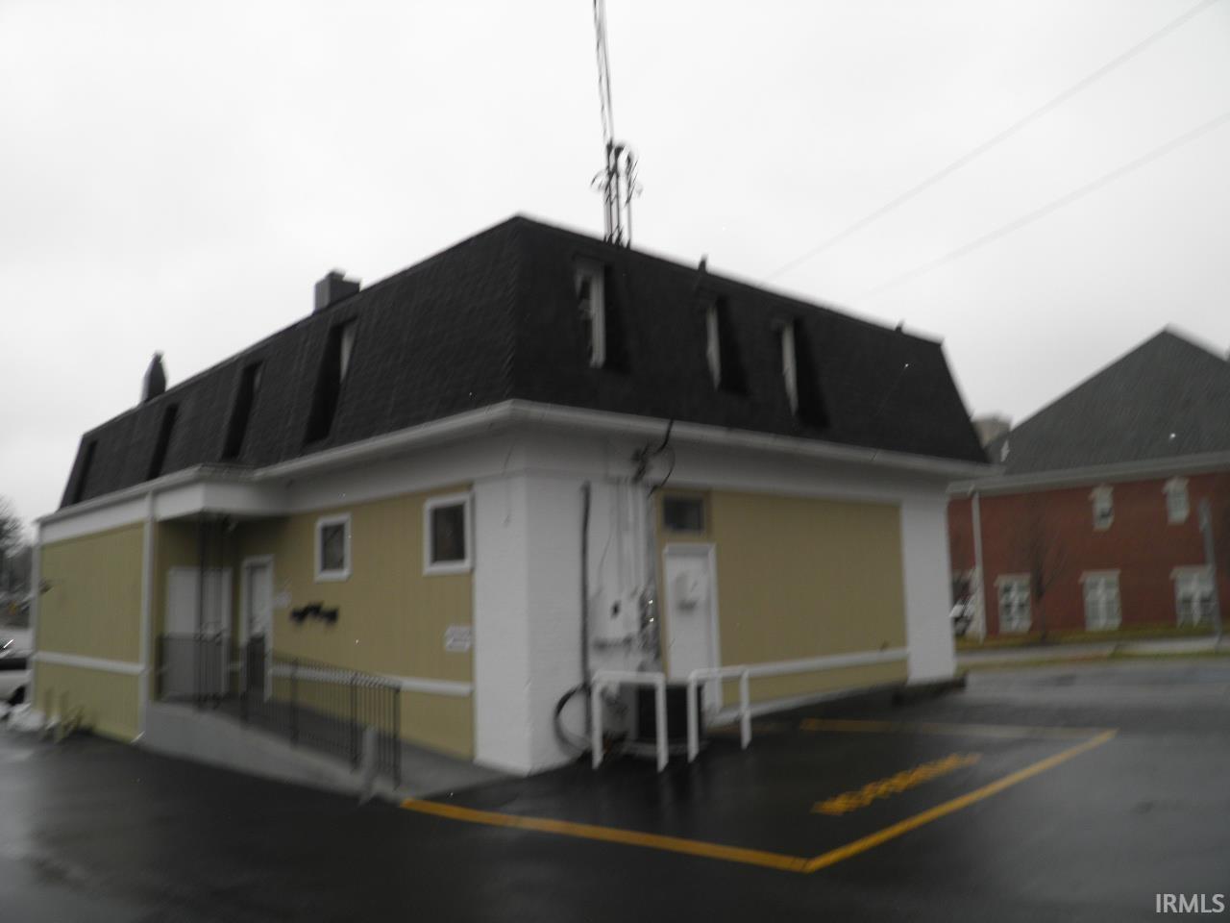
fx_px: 995
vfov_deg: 49.7
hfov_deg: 63.4
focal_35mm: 28
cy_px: 462
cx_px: 615
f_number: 5
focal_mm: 4.9
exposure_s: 1/60
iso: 50
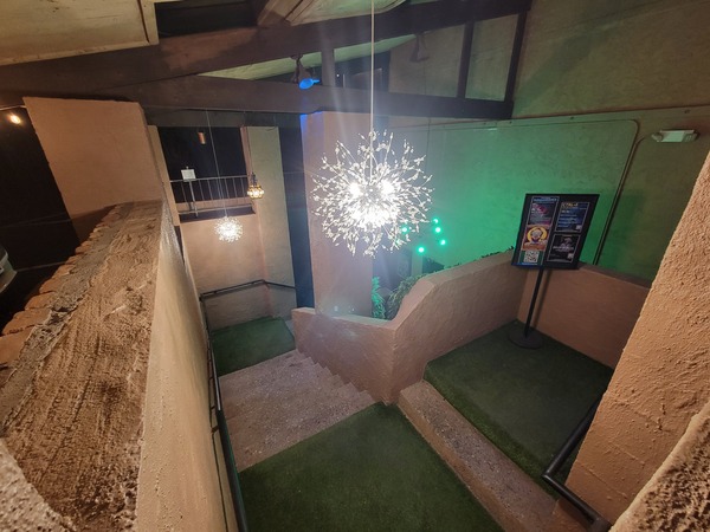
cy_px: 266
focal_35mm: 13
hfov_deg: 106.2
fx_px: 267
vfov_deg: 89.9
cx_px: 355
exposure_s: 1/30
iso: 320
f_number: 2.2
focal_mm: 2.2
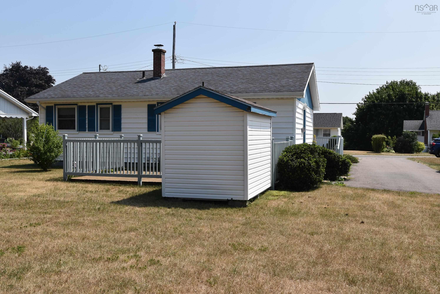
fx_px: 440
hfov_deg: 53.1
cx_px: 220
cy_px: 147
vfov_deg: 36.9
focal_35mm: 36
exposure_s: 1/320
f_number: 9
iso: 200
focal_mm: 24
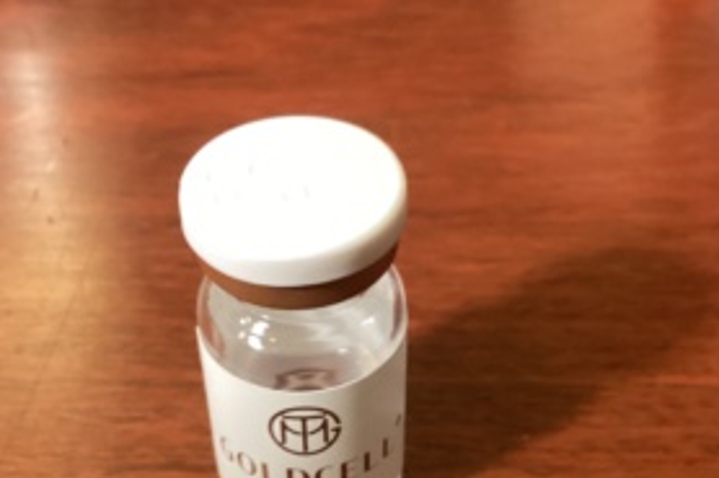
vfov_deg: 23.0
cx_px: 361
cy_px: 393
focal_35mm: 58
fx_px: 1158
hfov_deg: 34.5
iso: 320
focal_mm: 3.3
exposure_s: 1/40
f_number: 2.4
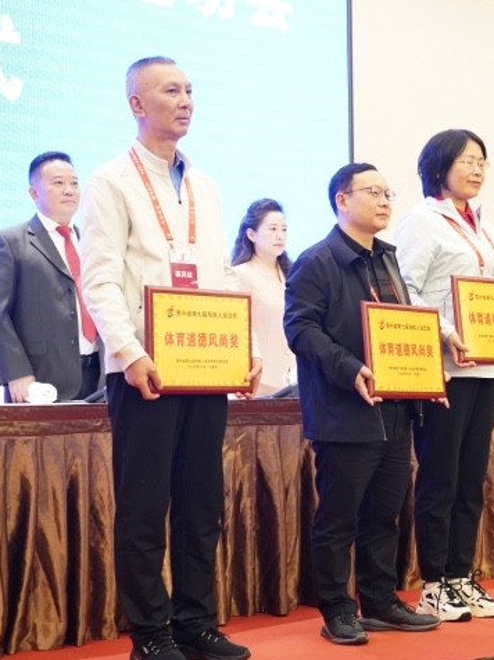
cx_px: 369
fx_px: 1333
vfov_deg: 27.8
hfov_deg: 20.8
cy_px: 332
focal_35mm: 70
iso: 5000
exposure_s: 1/50
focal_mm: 48
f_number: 4.5
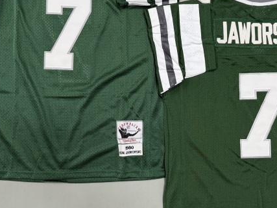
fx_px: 360
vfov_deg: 32.1
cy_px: 85
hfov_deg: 41.9
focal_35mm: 45
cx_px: 167
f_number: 1.78
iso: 125
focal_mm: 6.76
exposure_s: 1/50
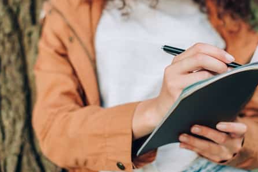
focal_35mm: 67
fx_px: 480
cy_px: 60
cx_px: 150
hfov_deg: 30.0
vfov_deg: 20.3
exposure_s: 1/250
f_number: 2.8
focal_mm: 50
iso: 100
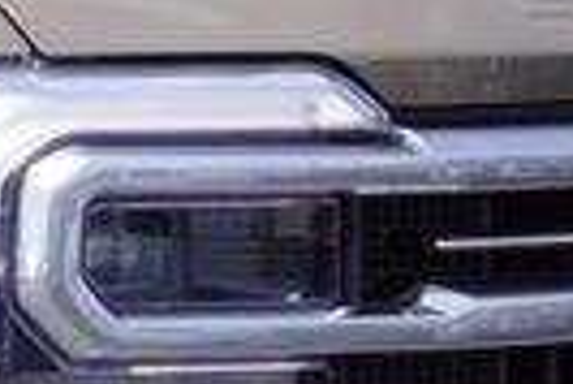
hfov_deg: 7.2
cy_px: 600
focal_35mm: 266
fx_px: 4236
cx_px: -823
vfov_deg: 5.1
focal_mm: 23
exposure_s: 1/125
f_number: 10
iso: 100
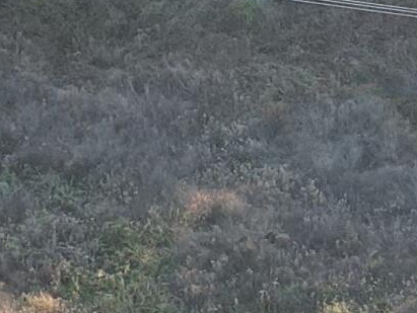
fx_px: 2110
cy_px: -5
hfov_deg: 10.9
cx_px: -197
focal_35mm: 175
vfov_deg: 8.4
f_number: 2.8
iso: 100
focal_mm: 4.5
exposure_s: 1/30
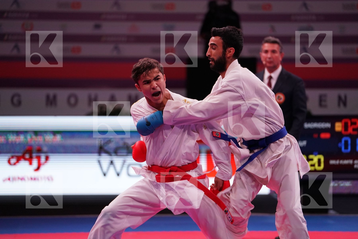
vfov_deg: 9.4
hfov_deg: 14.1
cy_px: 120
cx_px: 179
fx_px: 1452
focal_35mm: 146
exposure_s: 1/1000
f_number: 2.8
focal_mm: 146
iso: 2500
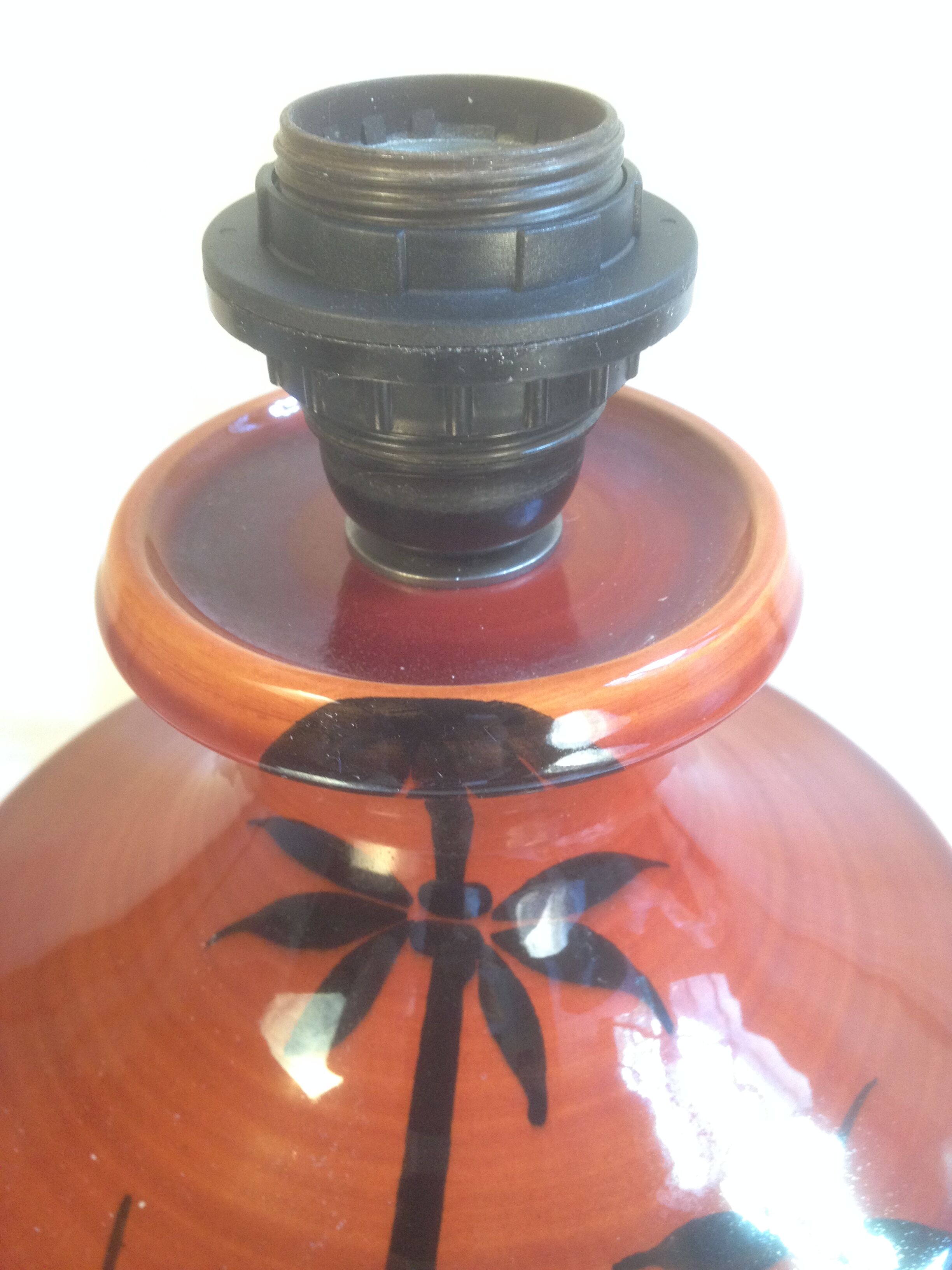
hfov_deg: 40.7
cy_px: 635
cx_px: 476
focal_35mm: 35
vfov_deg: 52.6
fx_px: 1283
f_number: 2.4
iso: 160
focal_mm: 4.28
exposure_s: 1/20
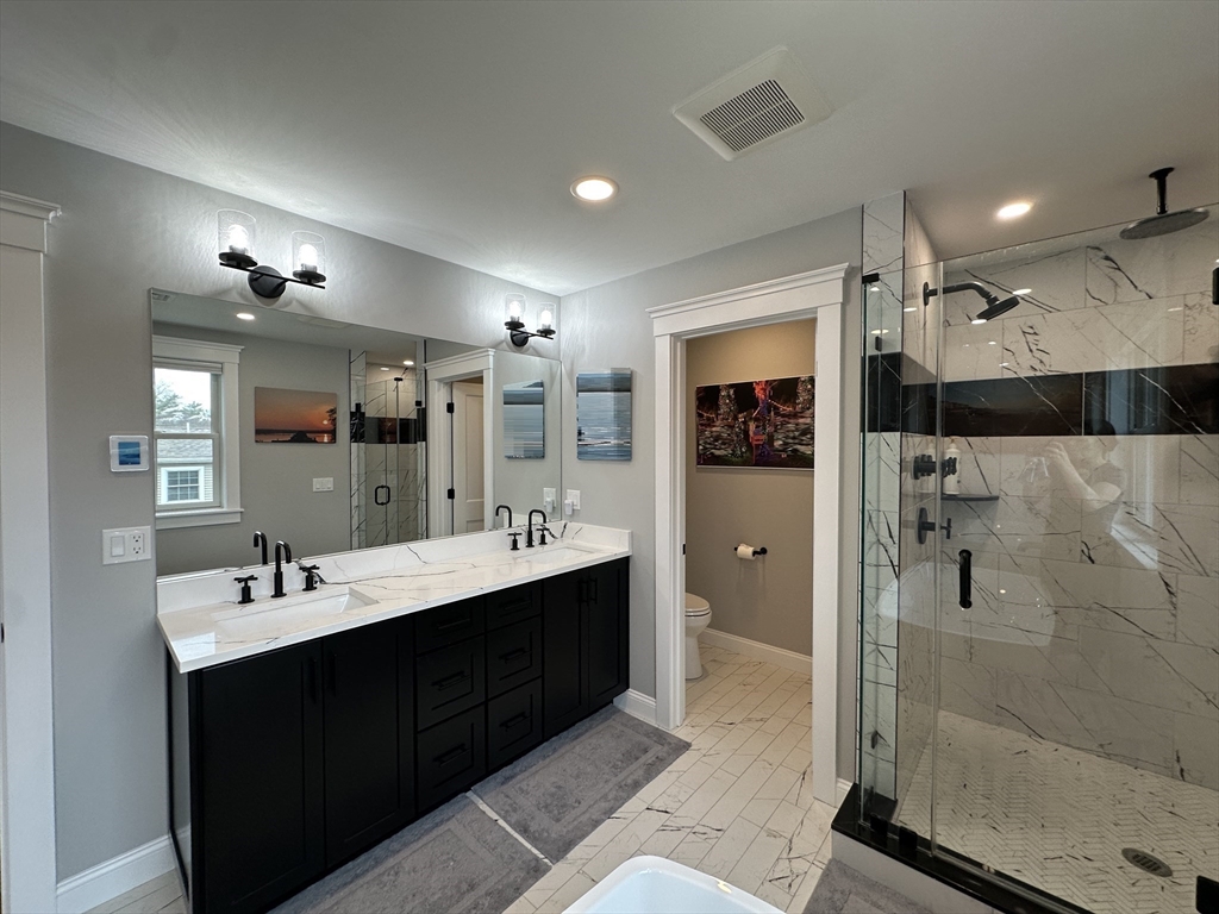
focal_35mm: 14
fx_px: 493
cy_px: 457
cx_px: 610
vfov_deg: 85.7
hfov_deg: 102.1
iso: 80
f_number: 2.2
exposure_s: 1/120
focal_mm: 2.22
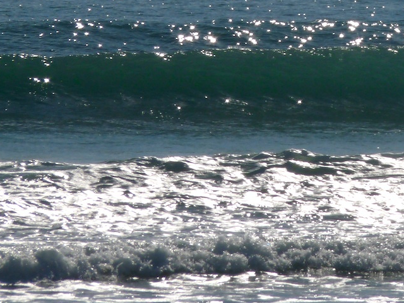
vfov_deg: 2.3
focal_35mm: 659
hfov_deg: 3.0
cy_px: 23
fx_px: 7691
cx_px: 447
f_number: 8
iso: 100
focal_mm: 52.1
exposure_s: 1/1600
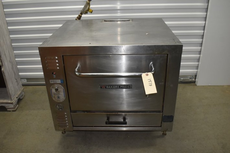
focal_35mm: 33
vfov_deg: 39.9
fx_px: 211
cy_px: 76
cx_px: 115
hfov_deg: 57.2
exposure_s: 1/60
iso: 900
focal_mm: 22
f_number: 5
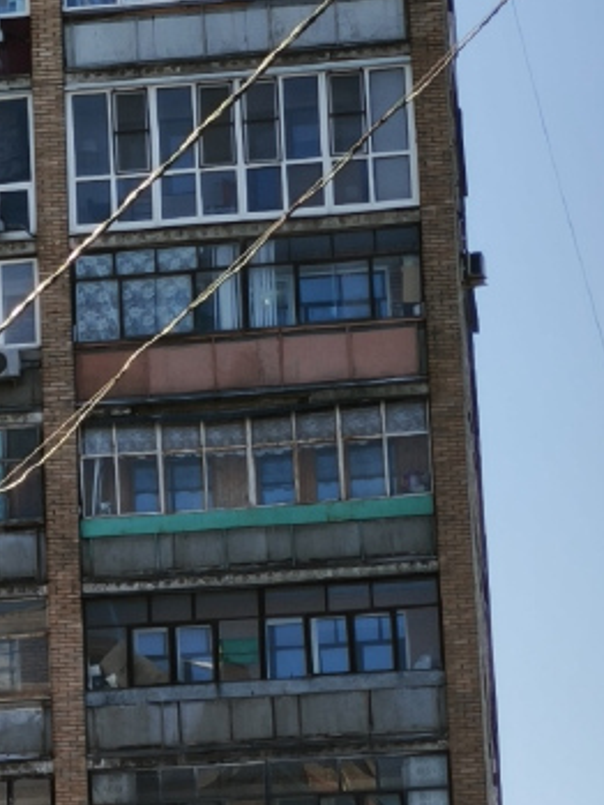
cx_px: -441
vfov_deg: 10.6
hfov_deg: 7.8
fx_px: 4325
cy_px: 524
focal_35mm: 186
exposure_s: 1/574
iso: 50
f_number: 1.9
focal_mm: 7.1
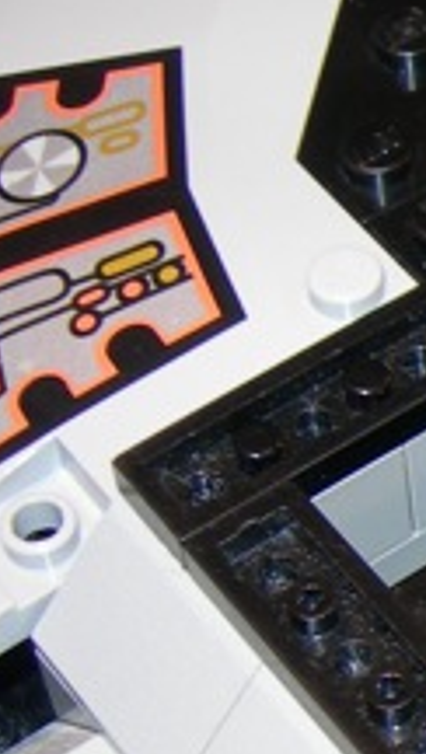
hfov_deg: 7.4
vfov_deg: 14.4
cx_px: 1219
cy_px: 705
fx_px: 2943
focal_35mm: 147
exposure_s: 1/60.1
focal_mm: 7.8
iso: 50
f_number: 2.8
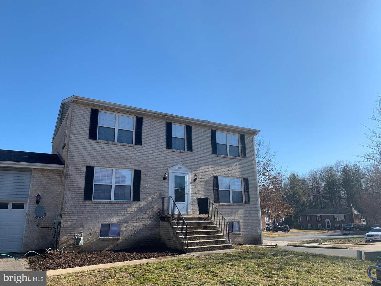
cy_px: 143
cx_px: 190
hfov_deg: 67.3
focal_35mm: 26
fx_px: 286
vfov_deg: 53.1
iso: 25
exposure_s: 1/2033
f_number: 1.8
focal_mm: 4.25
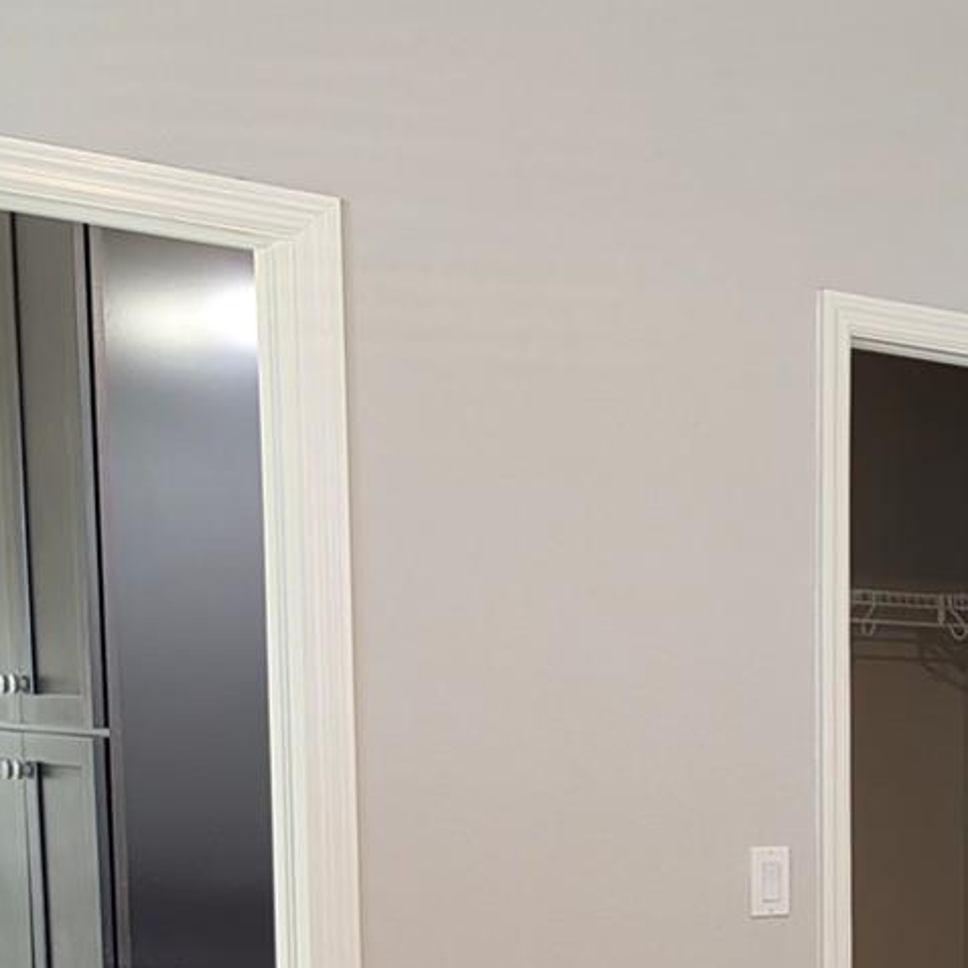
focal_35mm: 71
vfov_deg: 23.2
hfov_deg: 20.3
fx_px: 2246
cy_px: 990
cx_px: 1516
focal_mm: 6.9
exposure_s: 1/30
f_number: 1.68
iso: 217
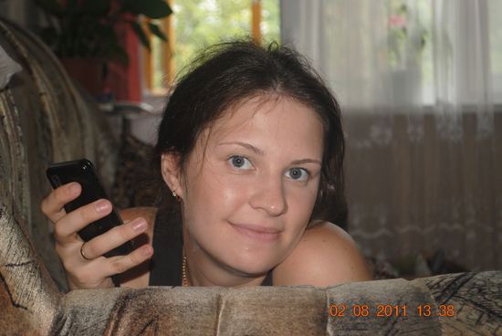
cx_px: 251
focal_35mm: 82
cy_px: 168
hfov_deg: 24.6
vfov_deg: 16.6
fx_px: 1152
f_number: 5.6
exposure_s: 1/60
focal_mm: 55
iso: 200
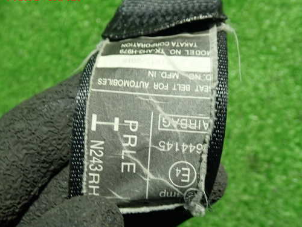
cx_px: 152
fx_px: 314
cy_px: 125
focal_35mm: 36
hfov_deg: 51.4
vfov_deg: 39.6
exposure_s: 1/30
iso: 320
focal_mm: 5.4
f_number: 2.3
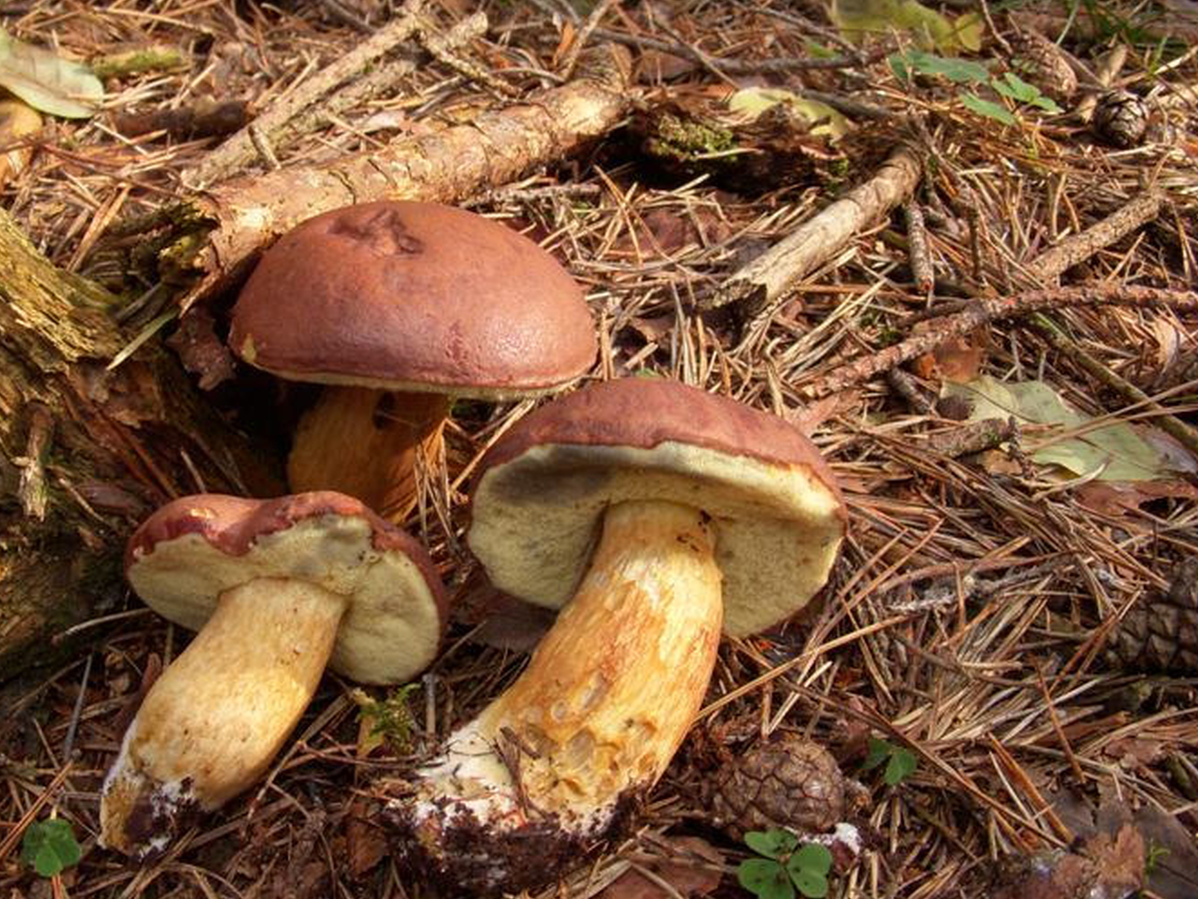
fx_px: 1592
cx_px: 500
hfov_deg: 41.1
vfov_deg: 31.5
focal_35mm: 46
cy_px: 413
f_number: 3.3
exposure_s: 1/30
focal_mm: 6.3
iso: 200
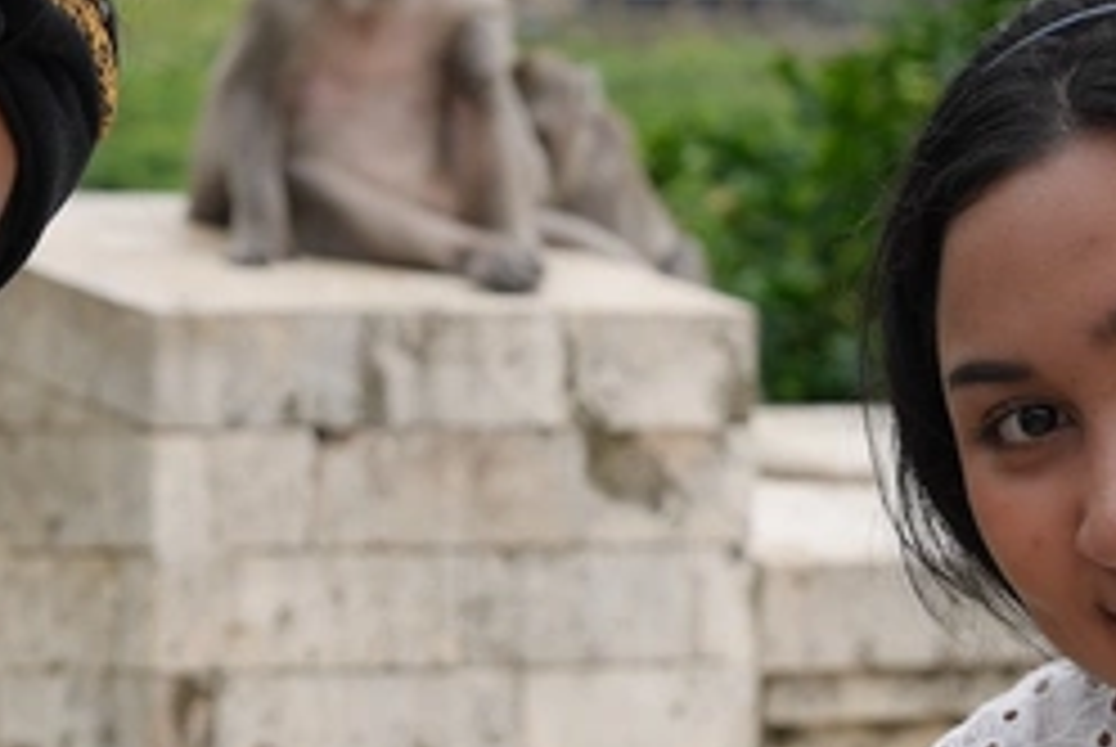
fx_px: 5804
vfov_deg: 7.4
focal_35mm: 187
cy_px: 310
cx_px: 315
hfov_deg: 11.0
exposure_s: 1/250
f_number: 4
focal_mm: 43
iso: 100
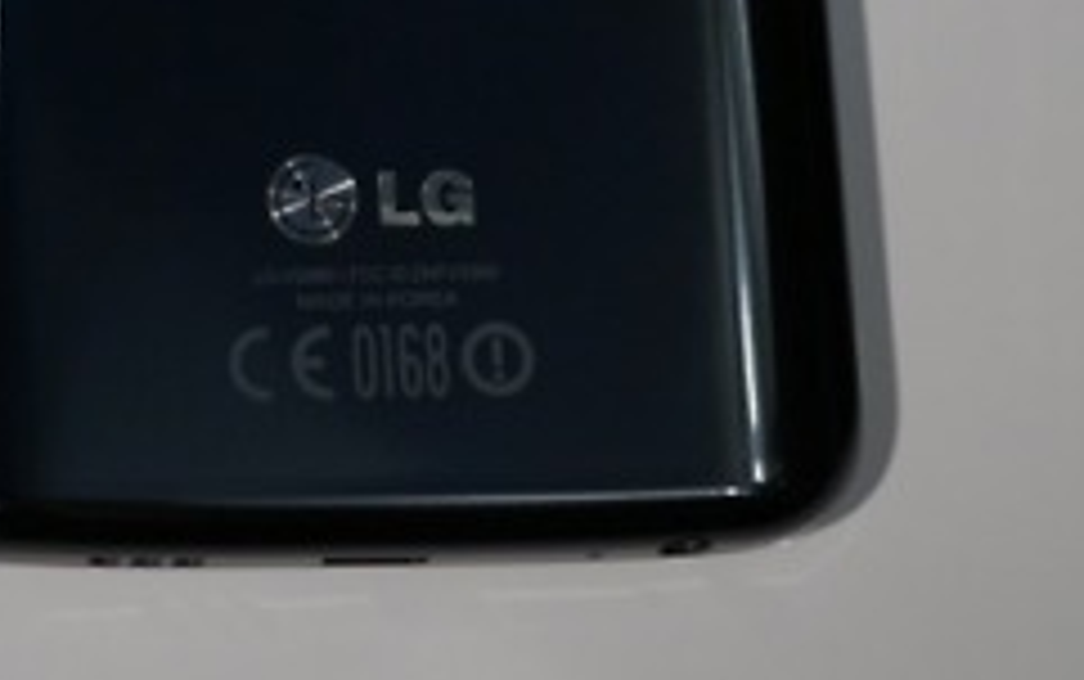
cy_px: -369
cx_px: -243
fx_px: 4316
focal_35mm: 146
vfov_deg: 8.8
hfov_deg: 13.9
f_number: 4.5
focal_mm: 30
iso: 320
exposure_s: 1/60
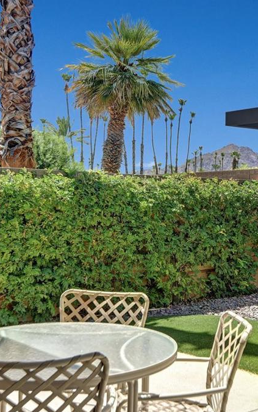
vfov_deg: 37.5
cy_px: 207
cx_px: 182
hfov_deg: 23.8
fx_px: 608
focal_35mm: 54
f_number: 11
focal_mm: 35
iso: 80
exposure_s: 1/60
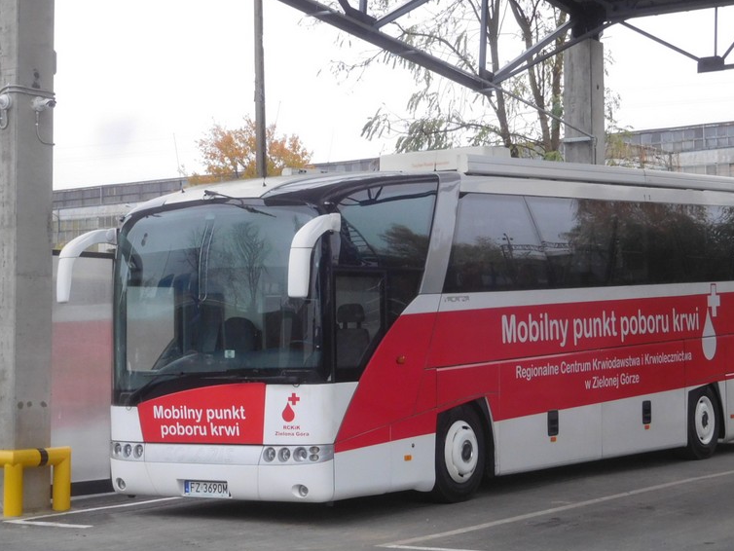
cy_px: 245
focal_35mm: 74
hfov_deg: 26.3
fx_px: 1570
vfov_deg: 19.9
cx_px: 387
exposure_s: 1/250
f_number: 4.4
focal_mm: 11.1
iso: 280
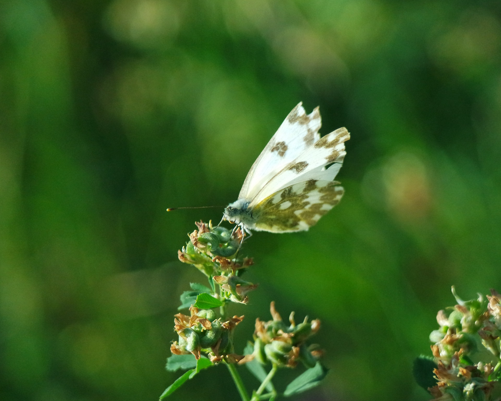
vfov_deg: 4.3
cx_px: 283
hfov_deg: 5.4
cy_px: 202
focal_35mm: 360
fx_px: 5338
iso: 2500
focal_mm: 200
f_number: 5.6
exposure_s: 1/1600
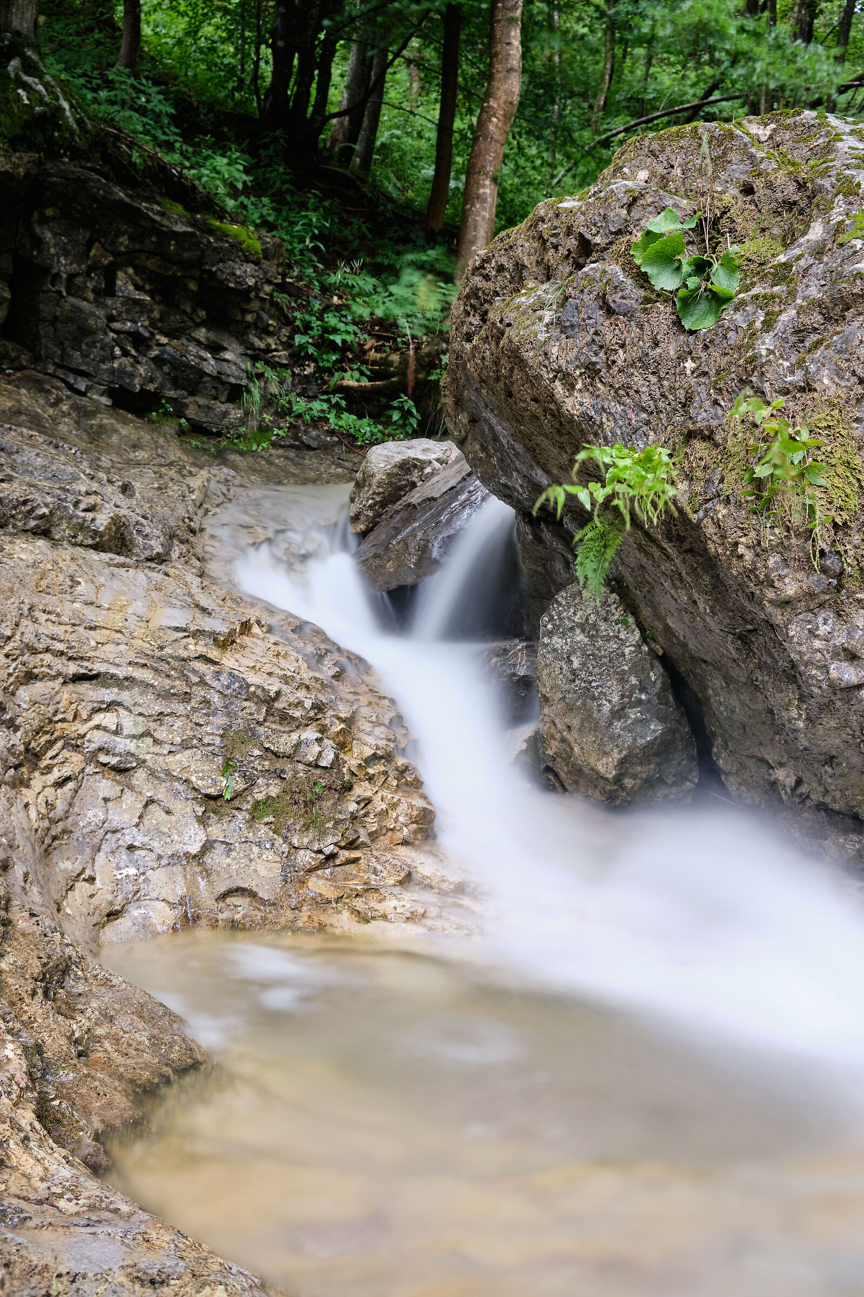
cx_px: 432
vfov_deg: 58.7
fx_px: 1152
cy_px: 648
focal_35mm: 32
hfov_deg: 41.1
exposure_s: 10
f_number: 5.6
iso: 320
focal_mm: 21.4
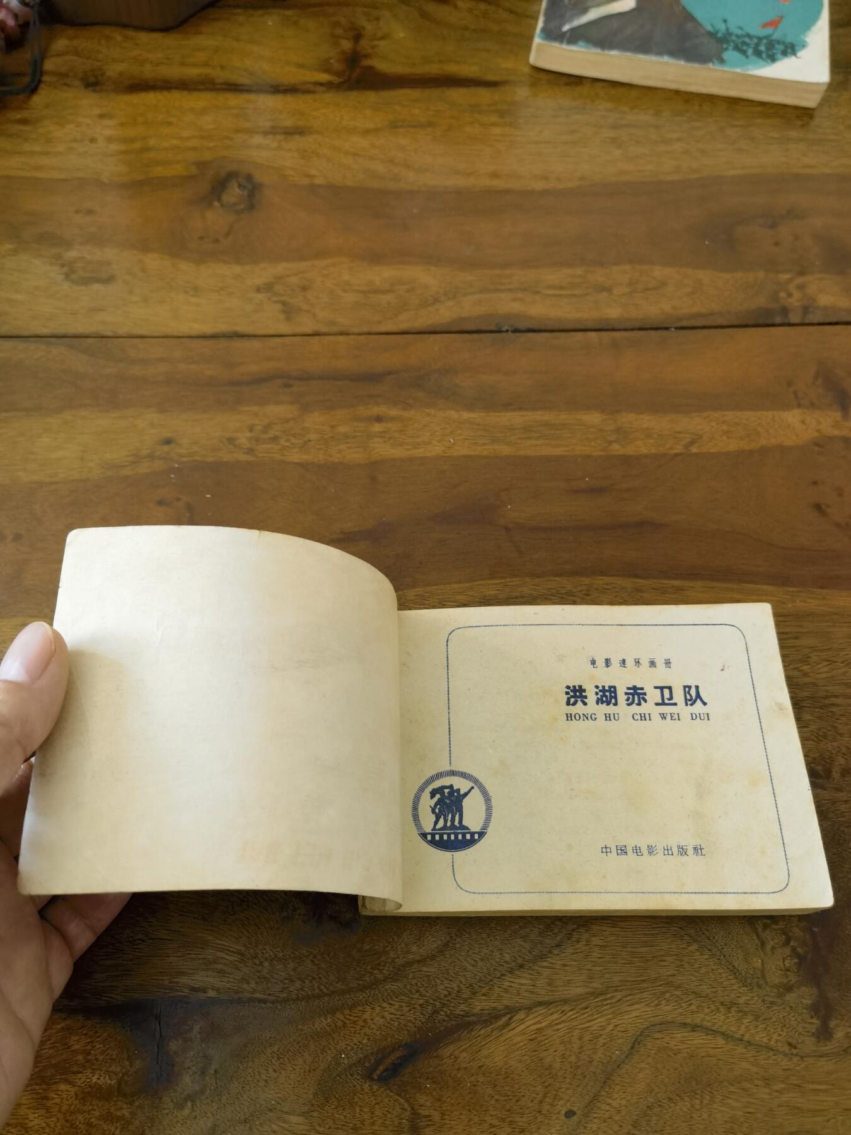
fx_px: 885
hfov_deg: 51.4
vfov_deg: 65.3
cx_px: 426
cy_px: 568
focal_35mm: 27
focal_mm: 6.67
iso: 125
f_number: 1.9
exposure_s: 1/120
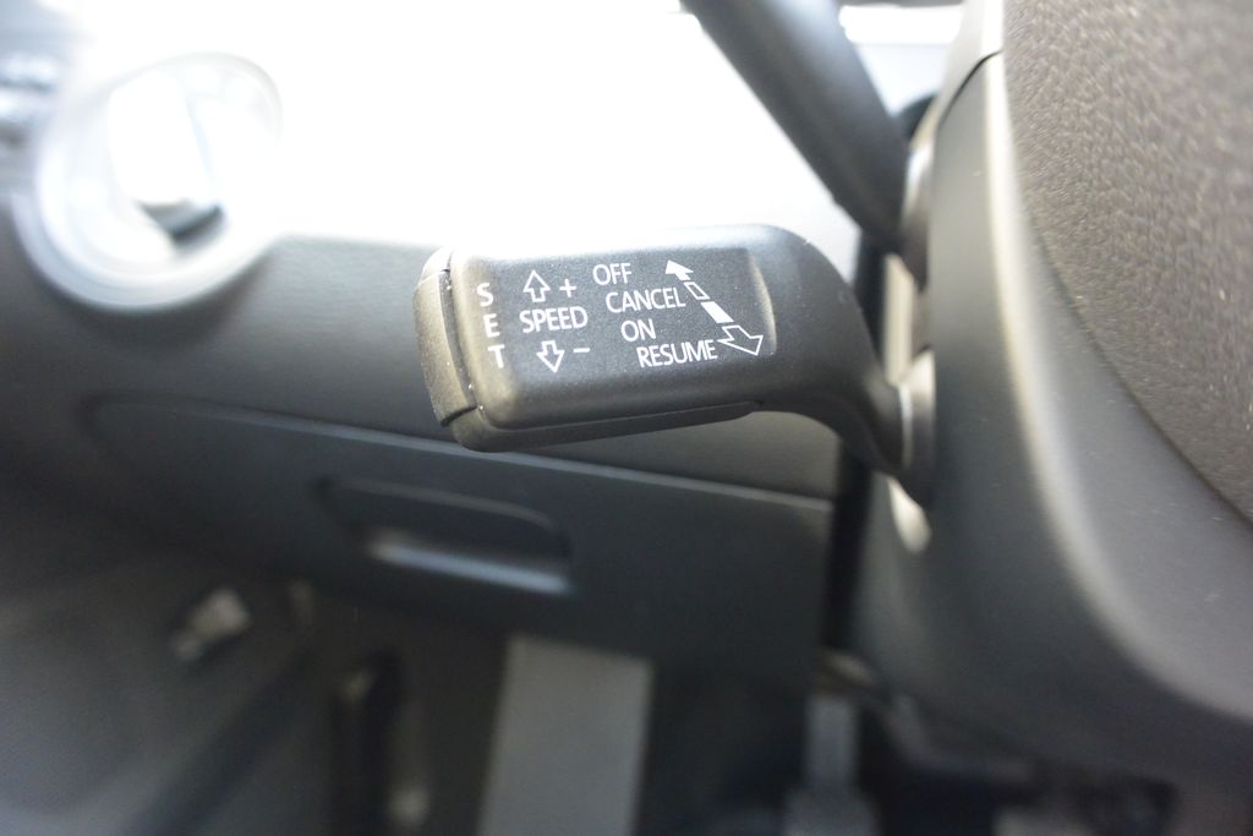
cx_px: 626
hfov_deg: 67.4
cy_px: 418
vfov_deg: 47.9
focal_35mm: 27
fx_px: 940
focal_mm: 10
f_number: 3.5
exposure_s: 1/30
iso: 1100
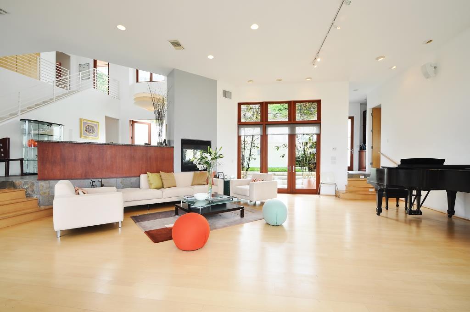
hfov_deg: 100.5
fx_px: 196
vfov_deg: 77.2
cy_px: 156
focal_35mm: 15
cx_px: 235
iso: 200
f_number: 8
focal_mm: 10
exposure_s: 1/20
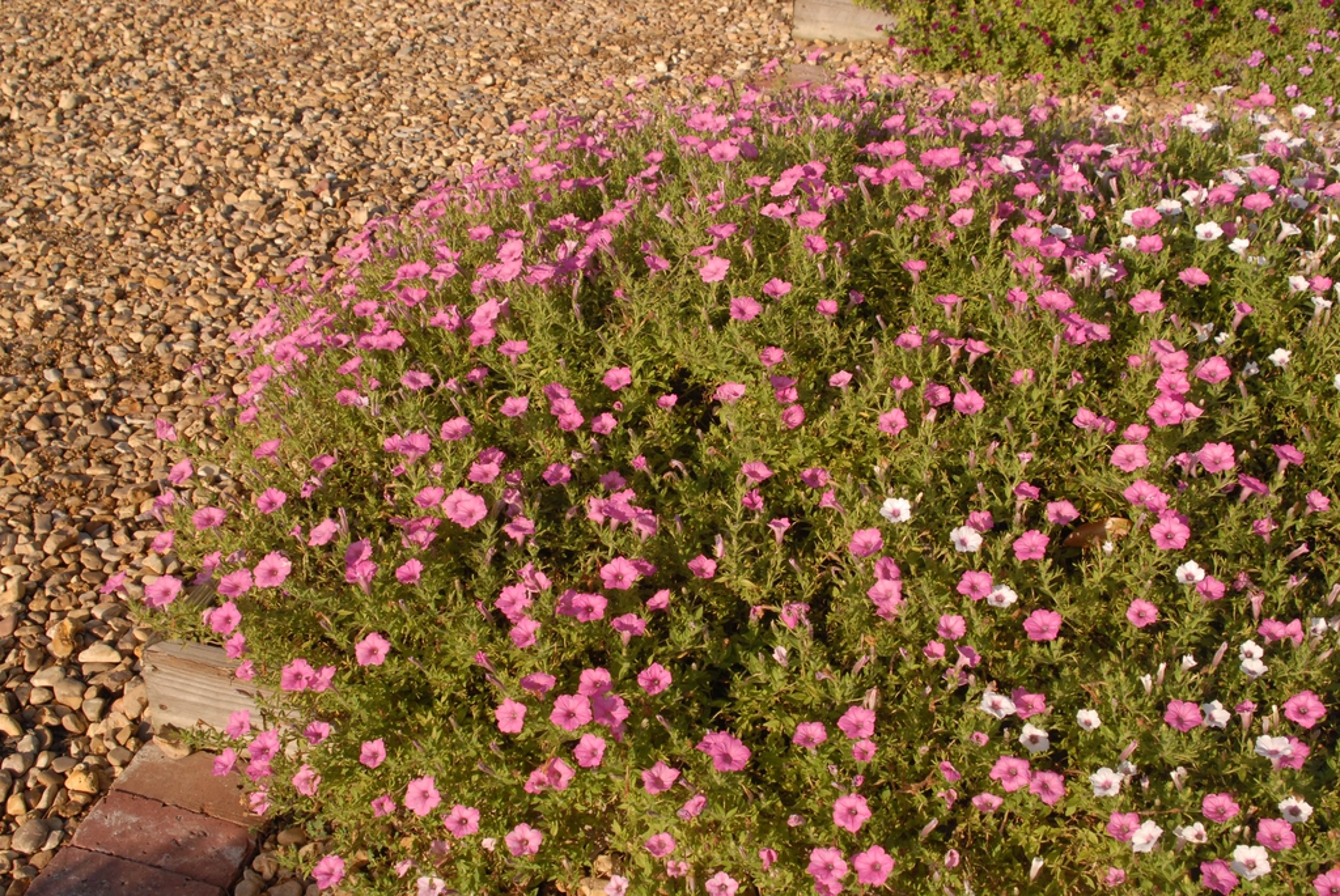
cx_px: 670
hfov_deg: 46.4
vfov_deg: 32.0
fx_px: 1565
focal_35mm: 42
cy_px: 448
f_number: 9
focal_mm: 28
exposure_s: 1/320
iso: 400
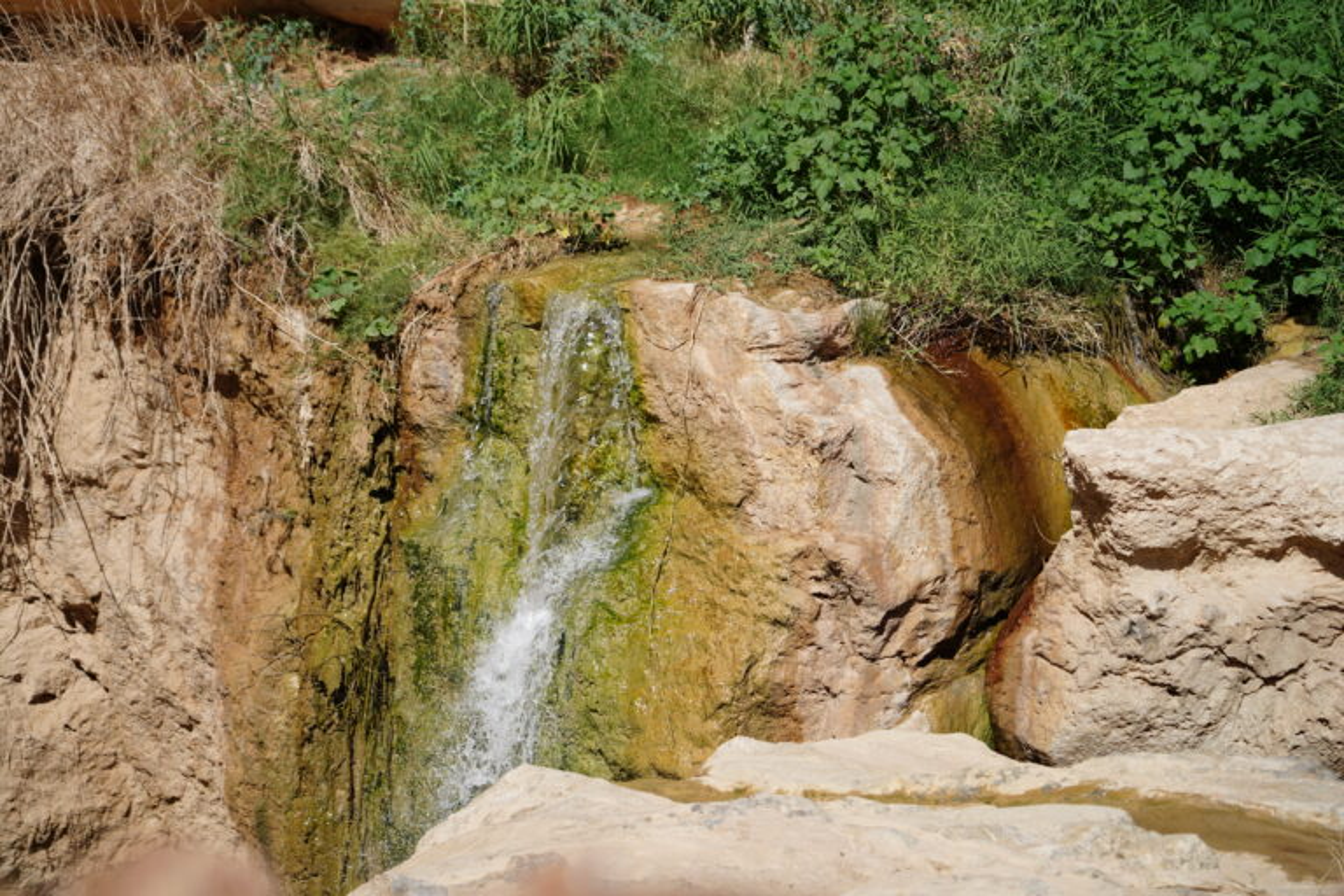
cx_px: 672
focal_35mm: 75
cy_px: 448
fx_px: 2800
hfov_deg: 27.0
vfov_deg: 18.2
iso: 100
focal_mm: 75
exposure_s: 1/1600
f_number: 4
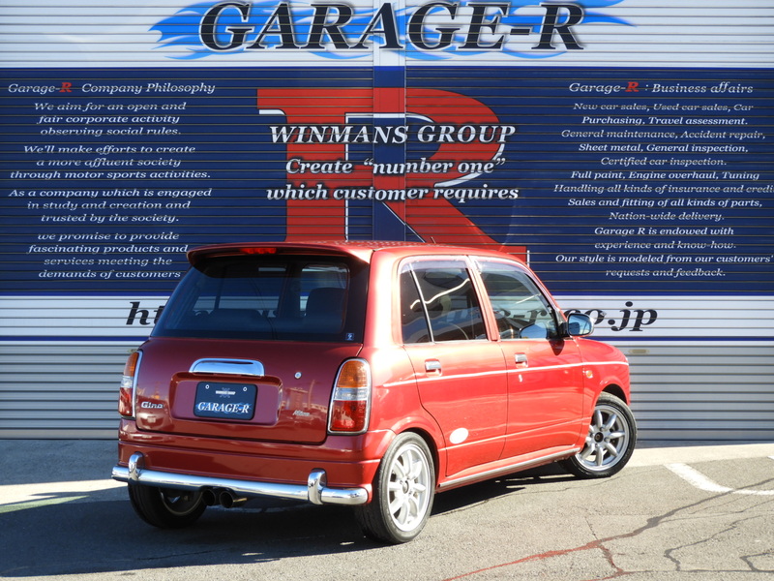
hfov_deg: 29.8
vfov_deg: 22.6
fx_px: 1453
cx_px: 387
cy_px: 290
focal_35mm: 65
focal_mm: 11.6
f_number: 4.2
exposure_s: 1/200
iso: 100
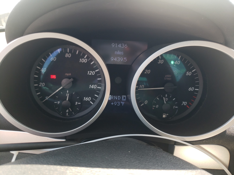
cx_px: 117
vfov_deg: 53.1
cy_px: 88
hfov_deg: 67.3
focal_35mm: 26
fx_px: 176
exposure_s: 1/132
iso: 50
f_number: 1.5
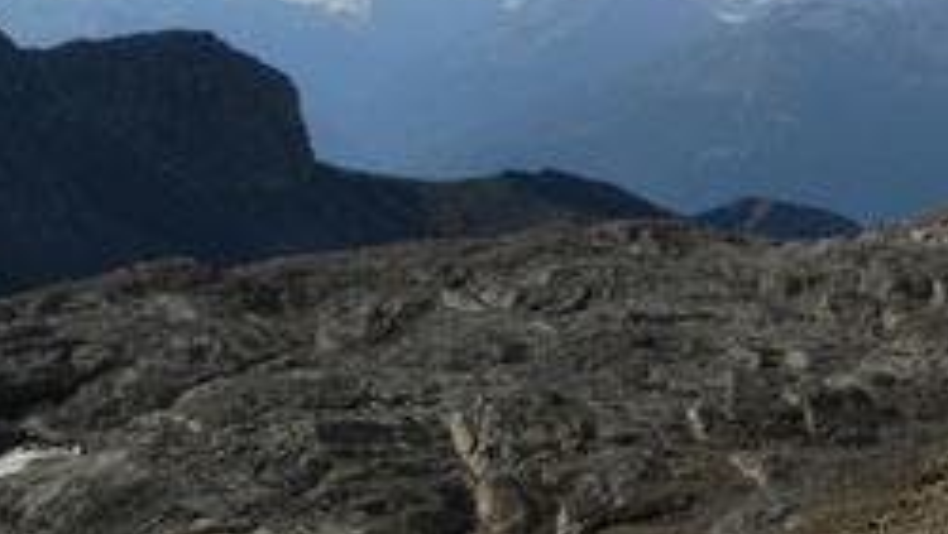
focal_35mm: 98
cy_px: 95
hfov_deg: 21.7
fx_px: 2465
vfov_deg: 12.3
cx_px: 288
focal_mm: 8.3
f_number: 5.6
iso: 80
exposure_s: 1/800
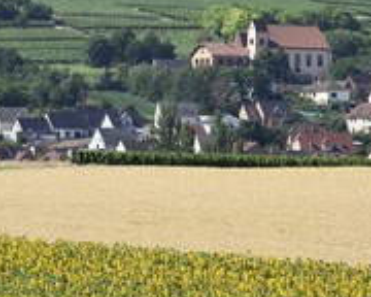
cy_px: 118
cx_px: 94
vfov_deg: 3.7
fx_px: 4568
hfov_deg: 4.6
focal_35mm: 416
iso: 200
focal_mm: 190
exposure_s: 1/500
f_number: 7.1
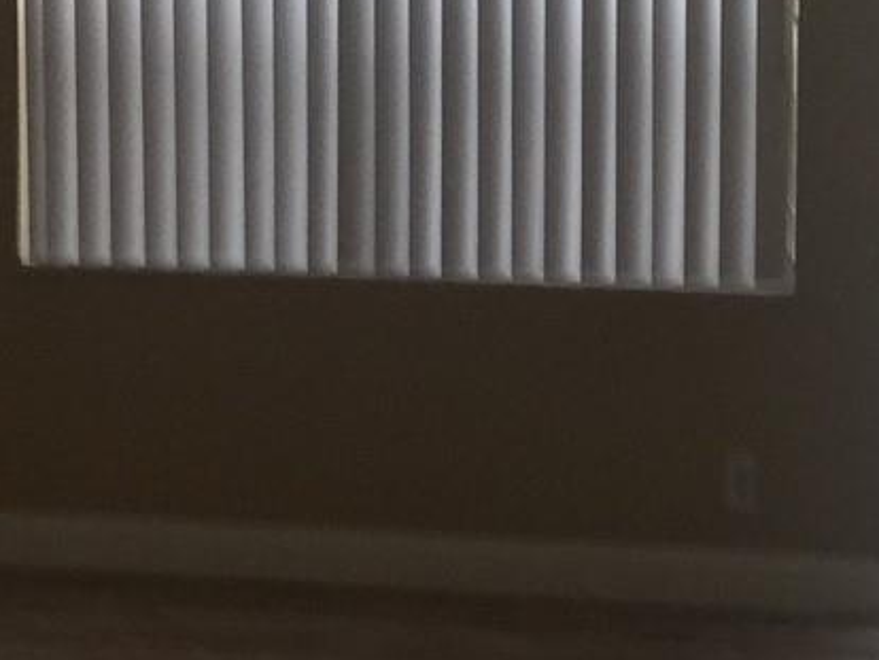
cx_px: 798
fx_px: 2846
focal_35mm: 112
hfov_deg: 17.3
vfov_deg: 13.2
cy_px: 310
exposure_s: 1/30
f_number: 2.2
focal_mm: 4.15
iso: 32
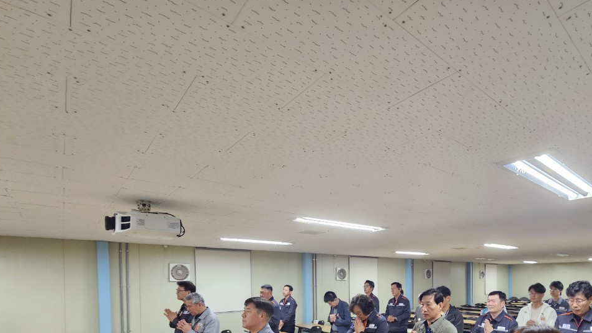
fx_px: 298
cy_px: 288
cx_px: 379
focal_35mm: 19
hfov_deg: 87.3
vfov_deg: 52.6
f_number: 2.2
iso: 320
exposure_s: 1/60.2
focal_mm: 2.2
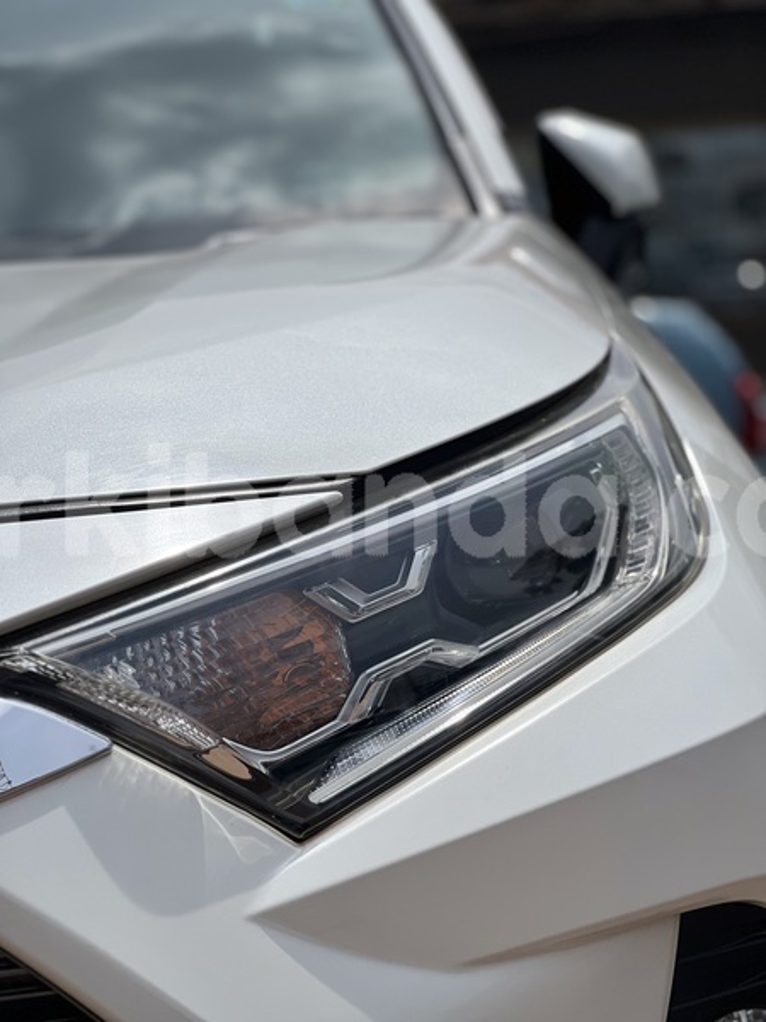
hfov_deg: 19.1
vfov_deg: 25.3
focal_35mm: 77
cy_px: 511
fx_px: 2272
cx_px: 383
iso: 32
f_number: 2.8
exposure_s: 1/2273
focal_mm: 9
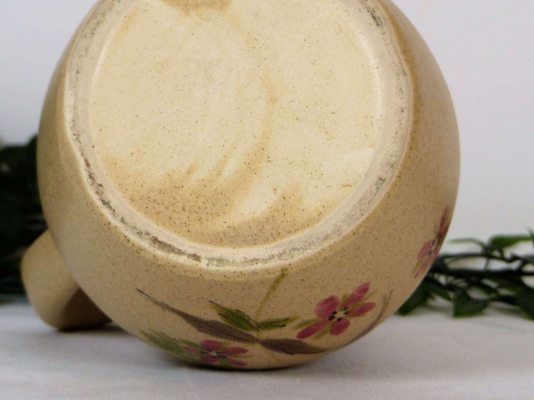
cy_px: 200
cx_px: 267
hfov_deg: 9.1
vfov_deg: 6.8
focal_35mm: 218
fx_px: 3363
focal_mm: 35.6
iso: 200
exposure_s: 1/80
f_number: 2.8
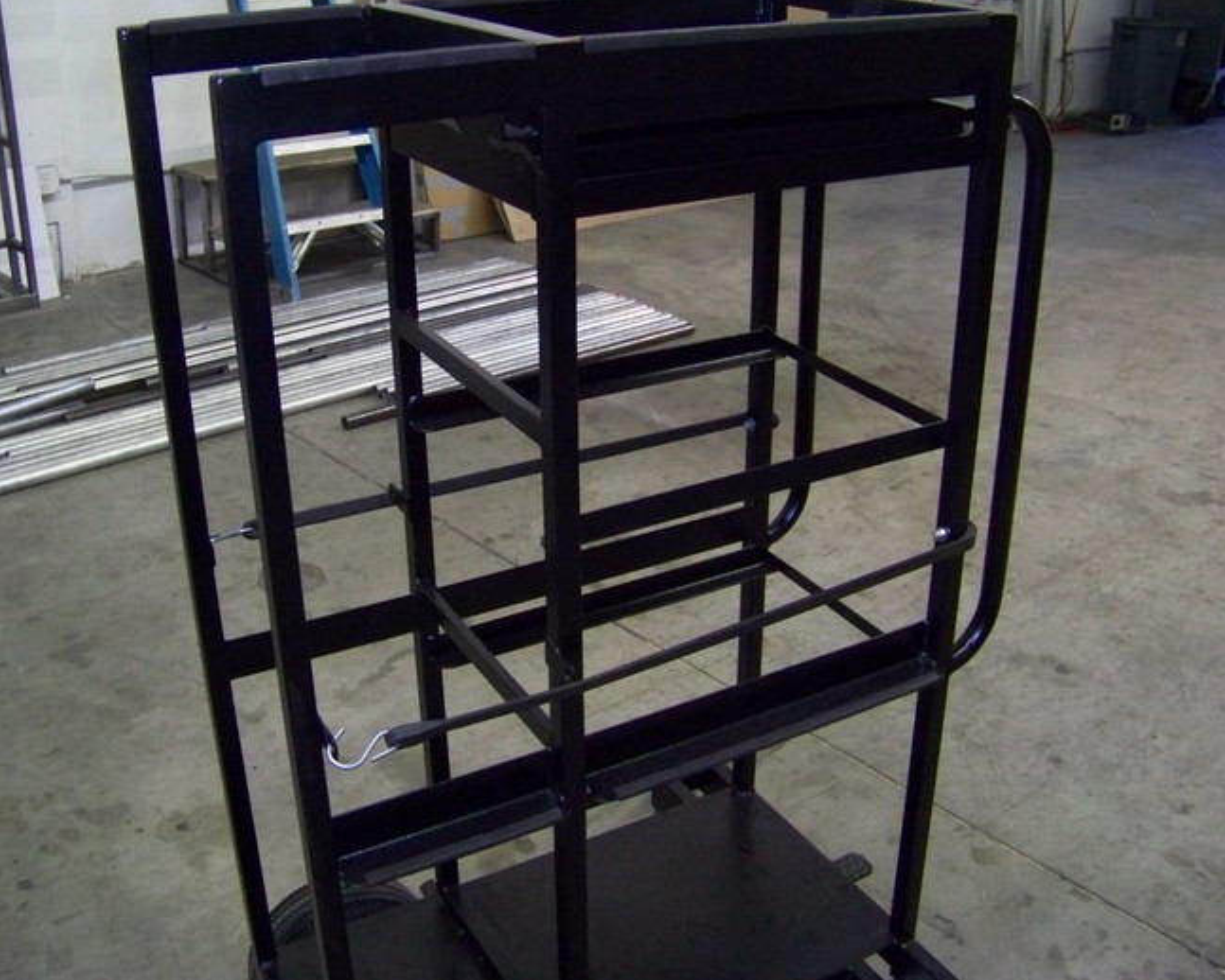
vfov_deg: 39.2
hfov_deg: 47.9
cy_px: 491
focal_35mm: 38
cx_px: 600
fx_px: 1378
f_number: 2.8
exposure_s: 1/30
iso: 400
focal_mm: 5.85
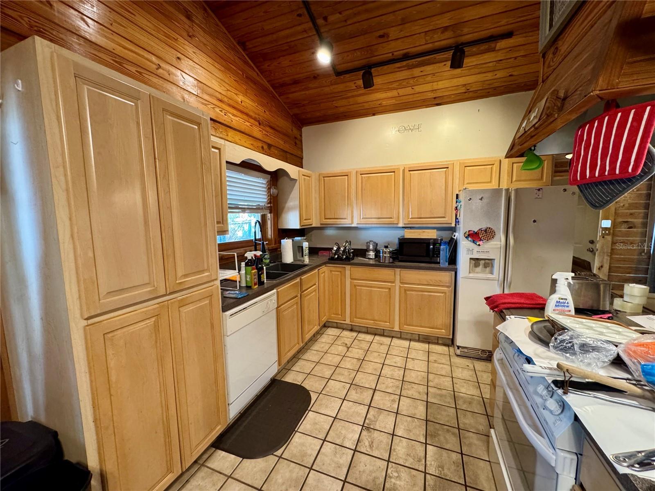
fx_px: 265
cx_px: 328
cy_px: 246
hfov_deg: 102.1
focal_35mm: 14
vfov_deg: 85.7
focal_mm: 2.22
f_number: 2.2
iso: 400
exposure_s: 1/60
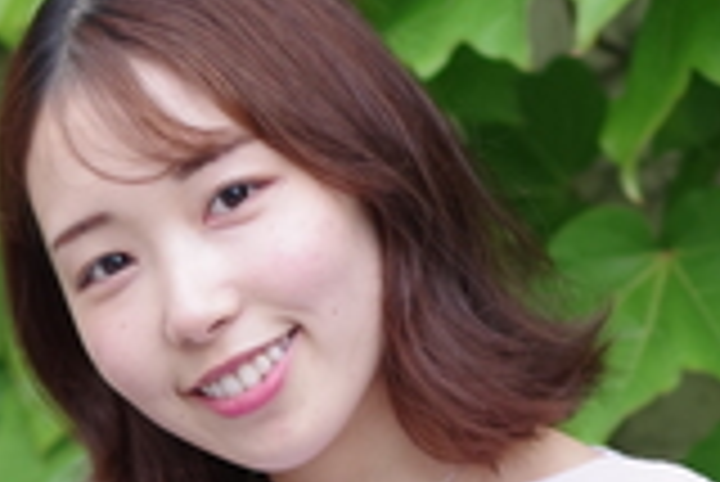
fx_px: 10409
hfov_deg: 4.0
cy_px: 991
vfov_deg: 2.6
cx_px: 187
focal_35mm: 520
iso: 200
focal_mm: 77
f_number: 2.5
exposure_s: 1/200
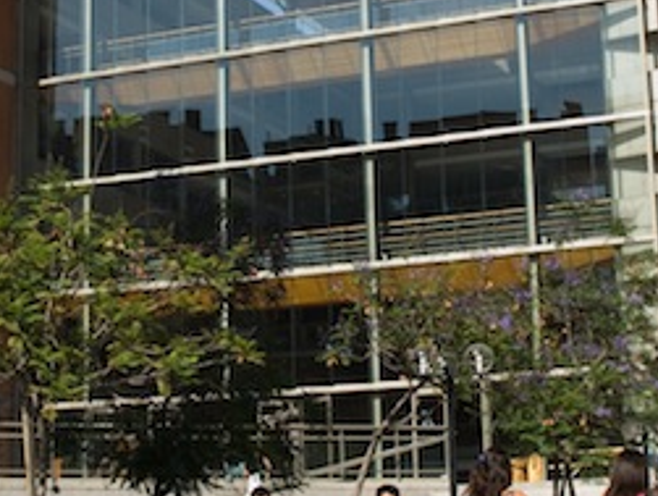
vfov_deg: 15.9
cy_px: 144
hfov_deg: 21.0
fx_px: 1770
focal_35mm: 93
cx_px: 249
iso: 200
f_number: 8
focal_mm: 18
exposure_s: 1/200
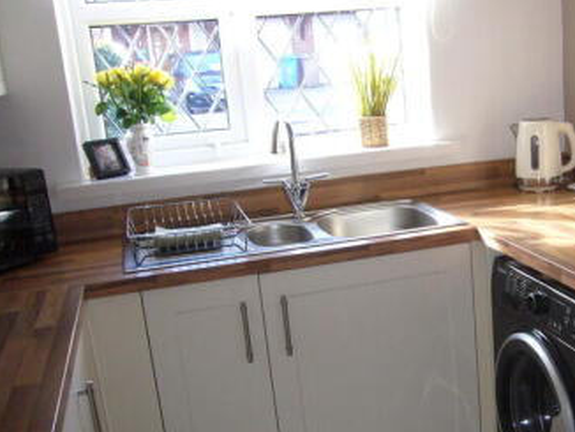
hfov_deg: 37.0
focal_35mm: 50
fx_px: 831
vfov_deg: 29.0
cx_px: 452
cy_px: 283
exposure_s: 1/30
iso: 125
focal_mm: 4.6
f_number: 2.8
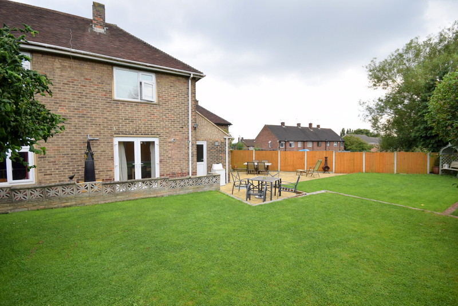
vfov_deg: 77.4
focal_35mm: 15
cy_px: 153
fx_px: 191
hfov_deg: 100.3
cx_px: 229
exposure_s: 1/250
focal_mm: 10
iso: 400
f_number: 8
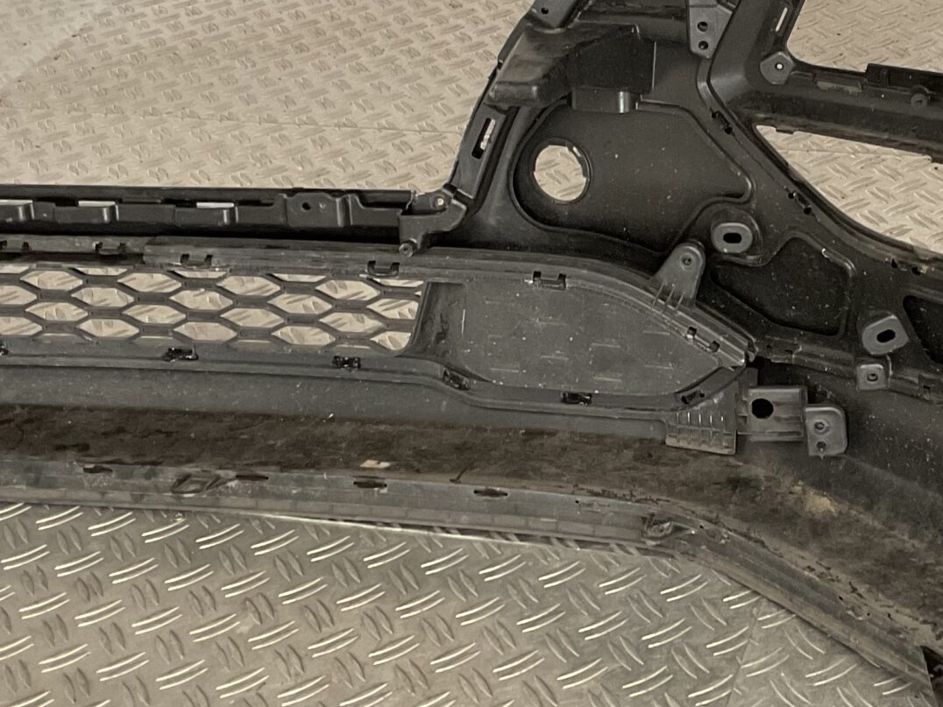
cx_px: 680
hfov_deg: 27.9
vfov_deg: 21.2
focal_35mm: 69
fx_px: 1880
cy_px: 219
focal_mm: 3
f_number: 1.8
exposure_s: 1/60
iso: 125
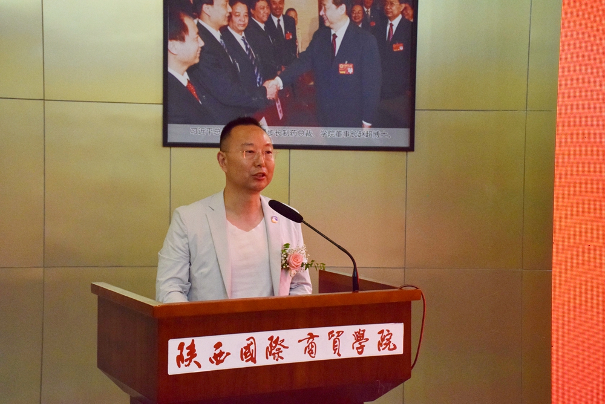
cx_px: 302
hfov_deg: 31.9
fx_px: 1059
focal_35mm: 63
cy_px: 202
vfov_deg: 21.6
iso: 2000
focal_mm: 42
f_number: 8
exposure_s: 1/60
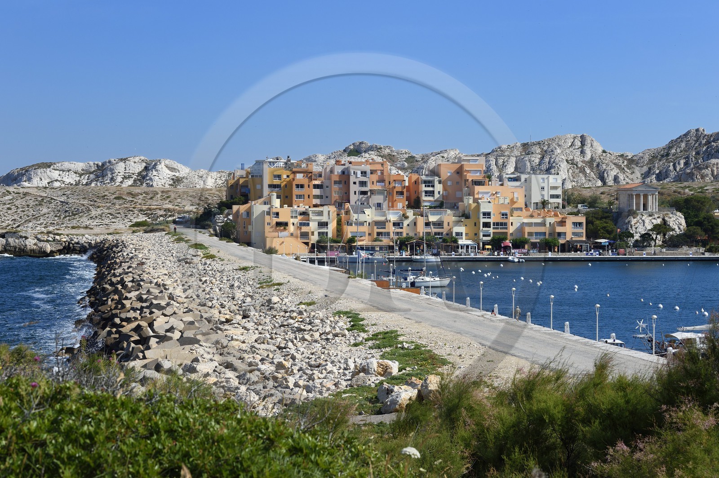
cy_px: 239
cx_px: 360
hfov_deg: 28.9
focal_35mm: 70
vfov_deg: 19.4
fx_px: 1397
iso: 200
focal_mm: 70
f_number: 9
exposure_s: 1/800
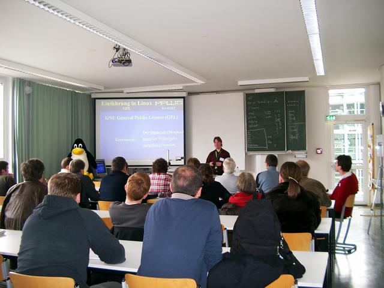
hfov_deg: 50.1
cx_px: 192
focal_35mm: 37
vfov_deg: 38.7
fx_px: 410
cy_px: 144
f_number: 2.6
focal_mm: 7.6
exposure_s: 1/60
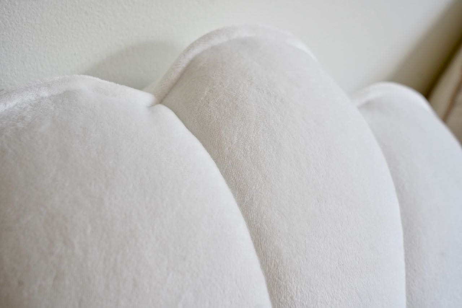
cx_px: 231
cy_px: 154
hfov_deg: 41.9
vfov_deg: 28.7
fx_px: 603
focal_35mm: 47
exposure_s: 1/50
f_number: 7.1
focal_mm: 47
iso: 1000
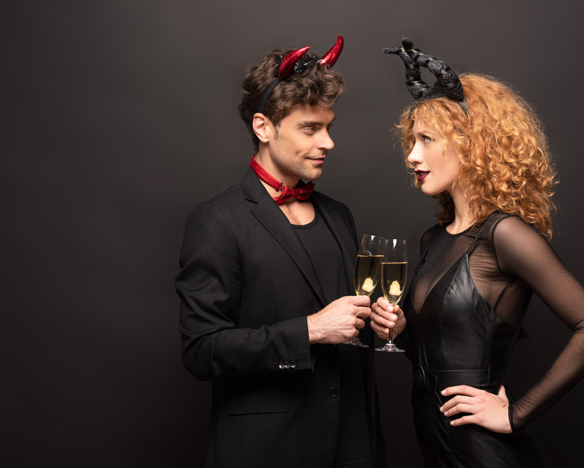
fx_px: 1659
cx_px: 297
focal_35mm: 96
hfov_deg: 20.0
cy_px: 234
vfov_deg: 16.0
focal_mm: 85
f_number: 8
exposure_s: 1/200
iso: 100
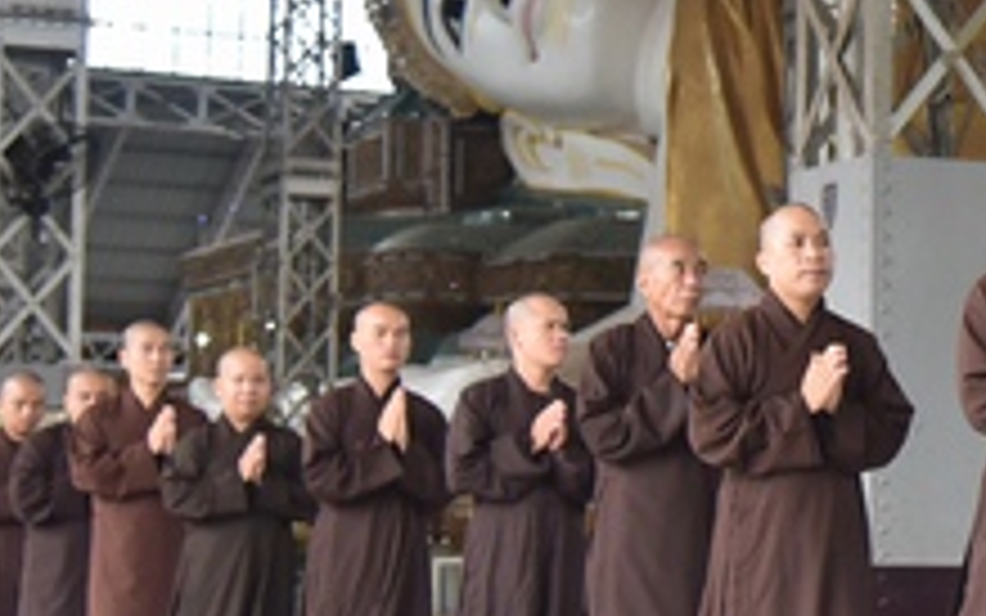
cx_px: 1400
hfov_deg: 16.7
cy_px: 173
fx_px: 3091
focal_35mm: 115
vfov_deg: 11.4
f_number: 4
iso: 1250
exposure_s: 1/125
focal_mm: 38
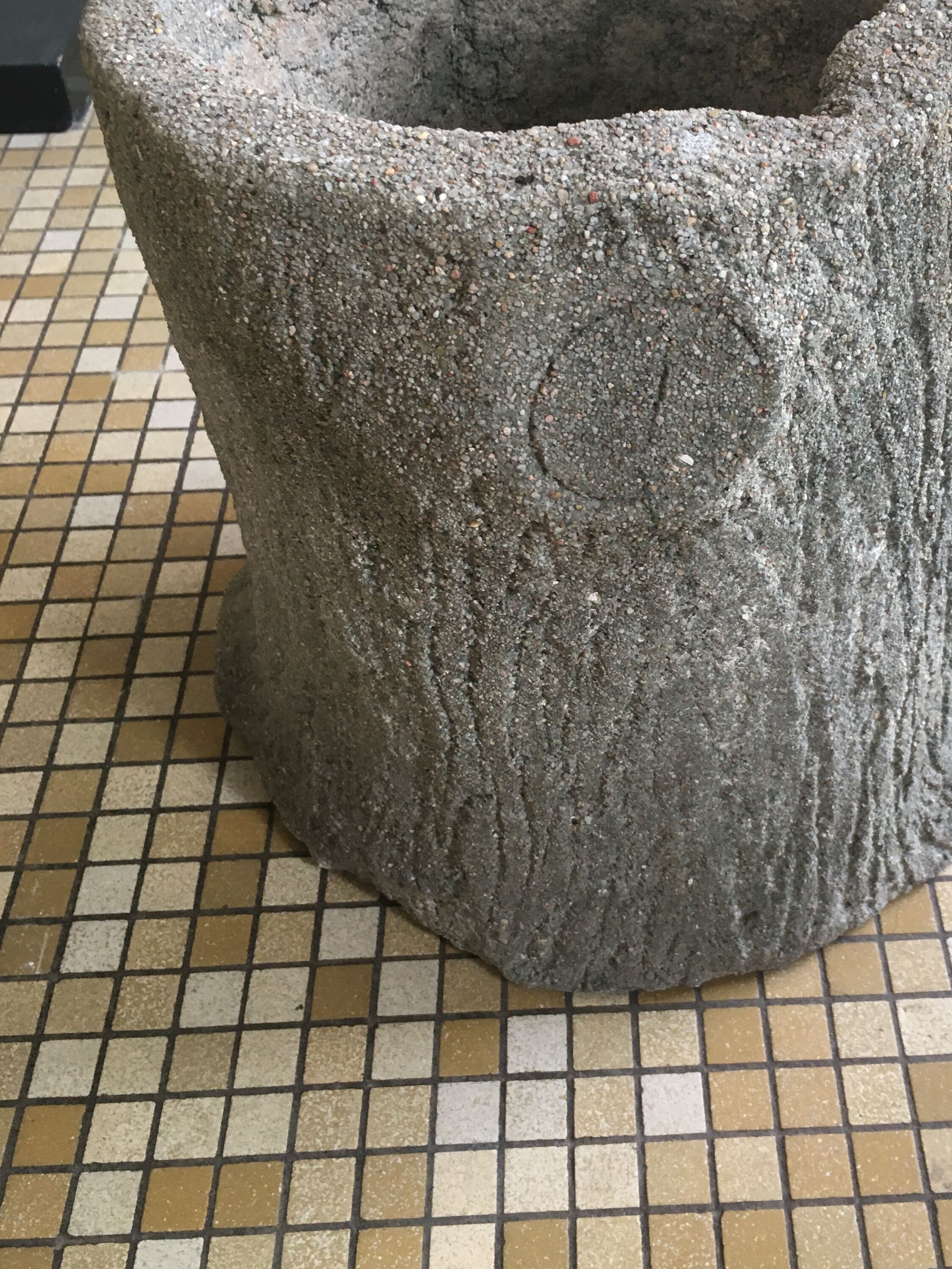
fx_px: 1430
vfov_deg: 47.7
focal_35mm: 39
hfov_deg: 36.4
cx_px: 637
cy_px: 532
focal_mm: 4.15
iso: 50
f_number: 2.2
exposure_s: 1/33
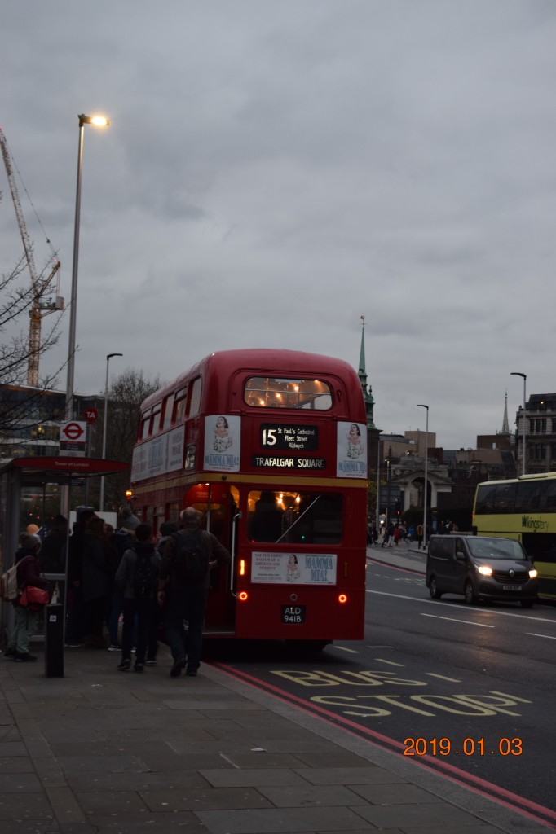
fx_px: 1321
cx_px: 278
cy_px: 417
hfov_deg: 23.8
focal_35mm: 57
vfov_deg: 35.1
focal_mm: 38
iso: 500
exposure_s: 1/60
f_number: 4.8
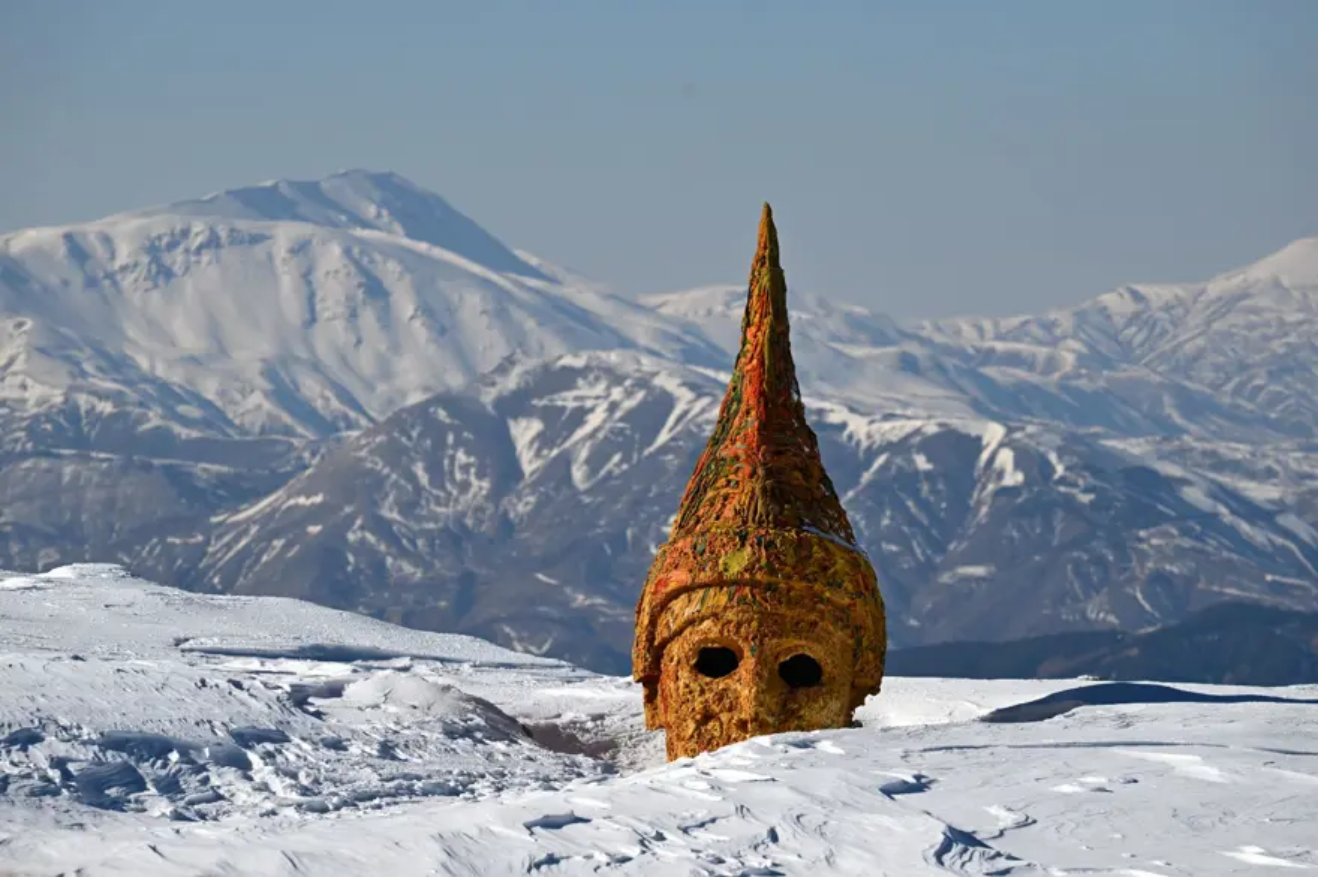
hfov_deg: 9.0
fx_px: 8417
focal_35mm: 230
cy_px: 438
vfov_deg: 6.0
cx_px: 659
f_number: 8
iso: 200
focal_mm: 230
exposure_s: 1/1600
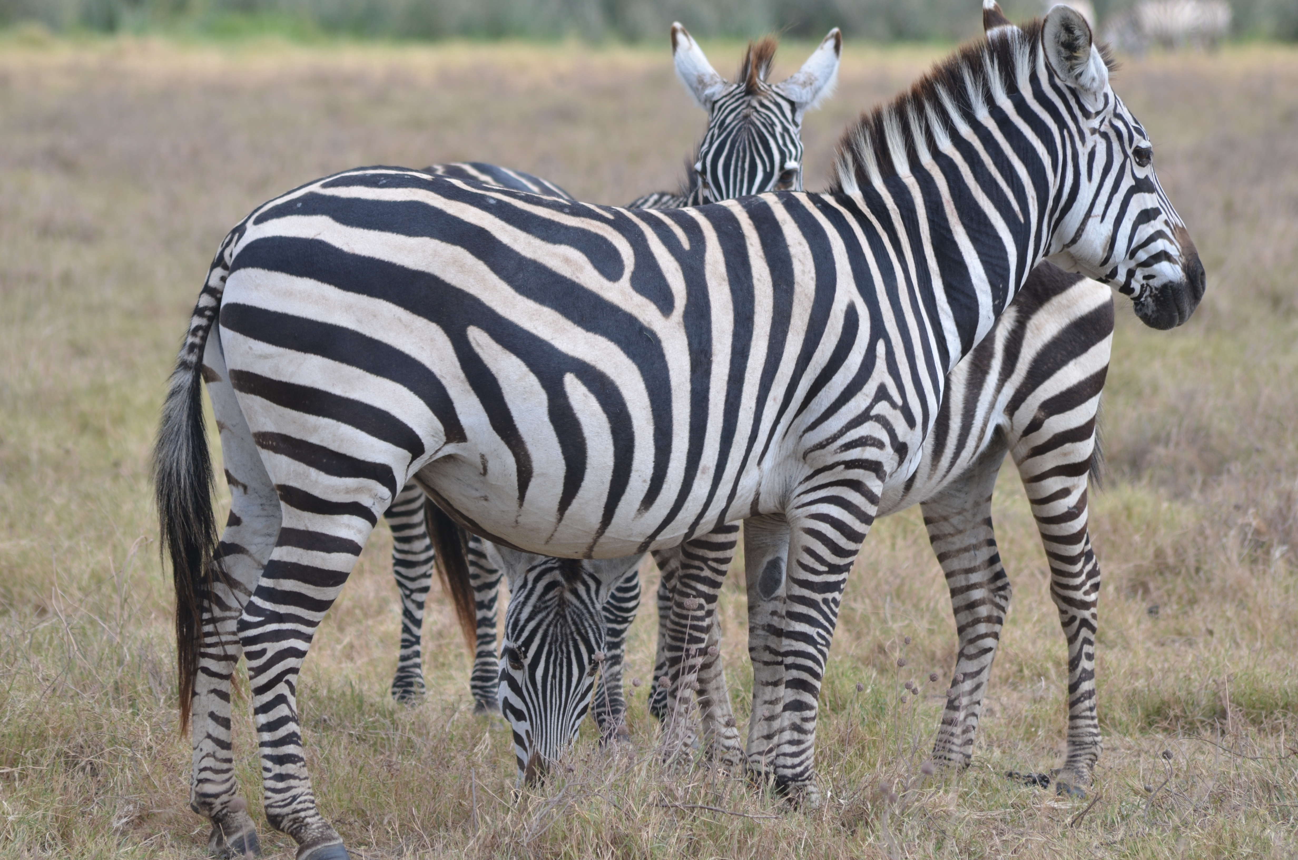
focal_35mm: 292
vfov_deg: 4.7
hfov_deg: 7.1
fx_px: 10524
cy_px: 430
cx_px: 649
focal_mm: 195
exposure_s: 1/400
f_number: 6.3
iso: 100
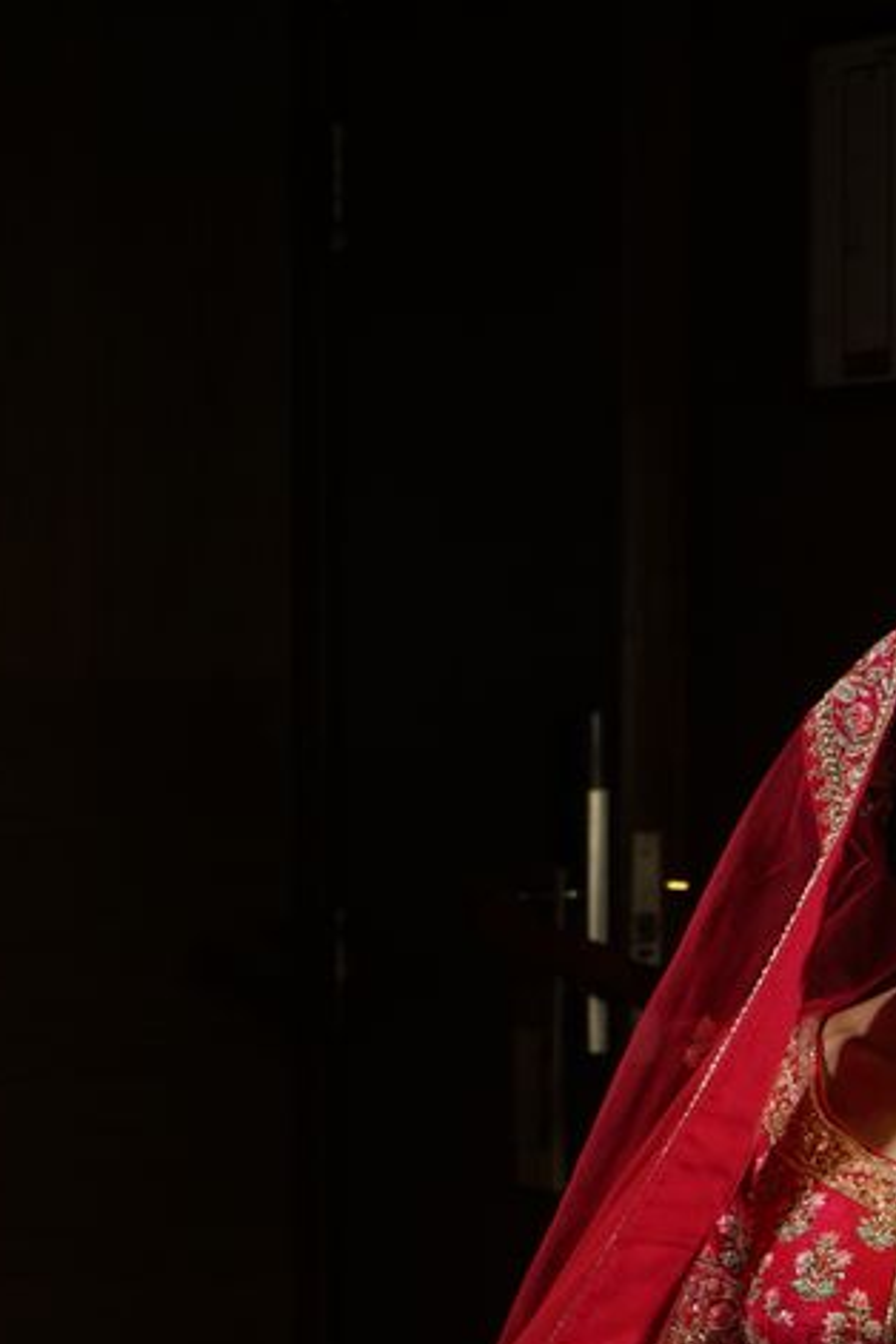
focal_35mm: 156
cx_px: 867
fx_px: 5824
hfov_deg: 8.8
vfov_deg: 12.9
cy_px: 1445
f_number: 6.3
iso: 500
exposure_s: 1/100
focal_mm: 70
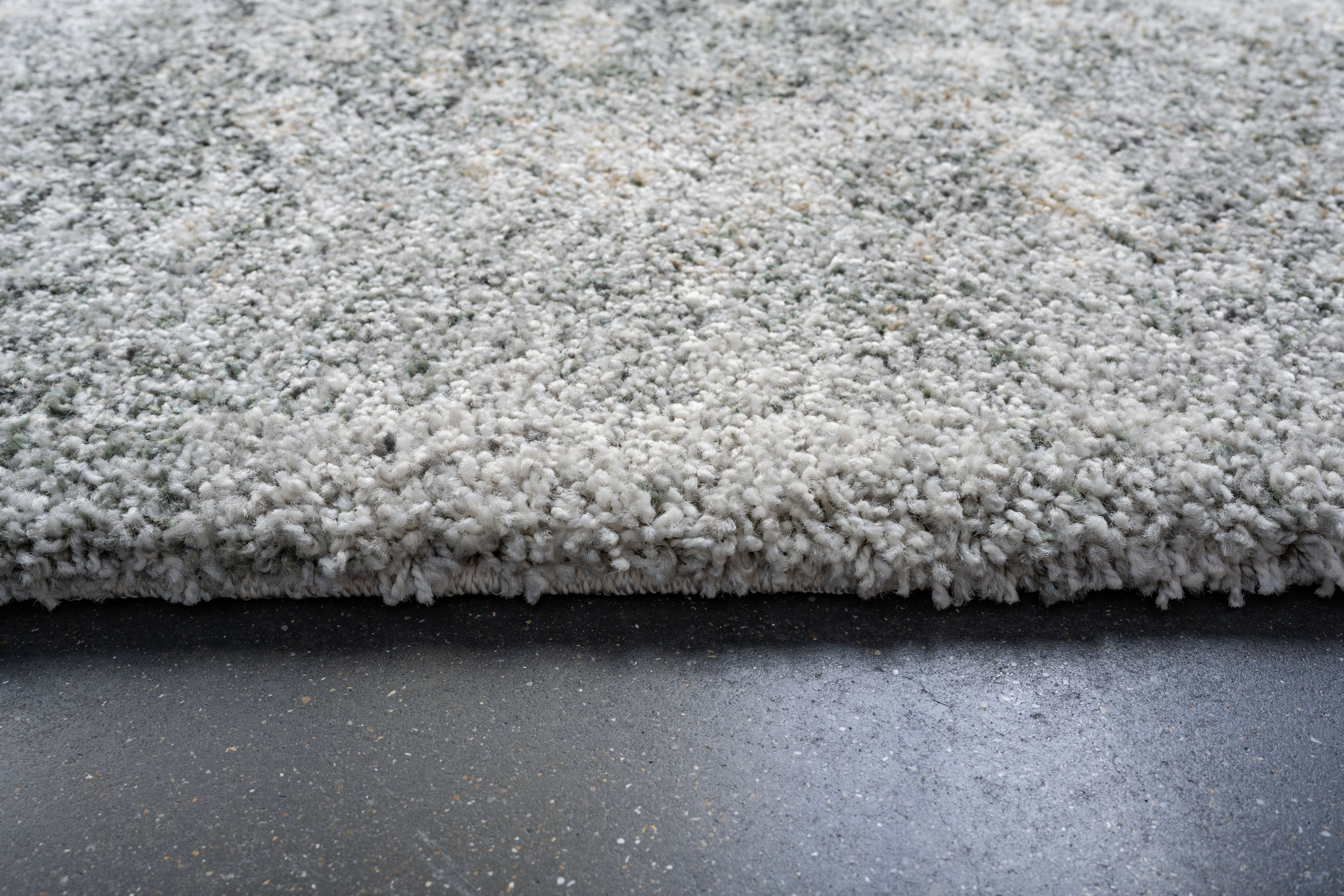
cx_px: 672
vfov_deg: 37.9
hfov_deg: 54.4
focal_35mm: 35
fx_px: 1307
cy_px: 448
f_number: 16
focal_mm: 35
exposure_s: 1/8
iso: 500
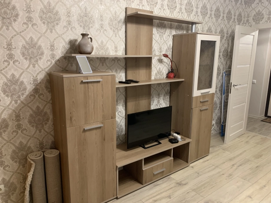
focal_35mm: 26
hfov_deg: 67.3
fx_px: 204
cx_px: 136
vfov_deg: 53.1
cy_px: 102
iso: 320
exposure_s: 1/60
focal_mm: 4.25
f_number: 1.8
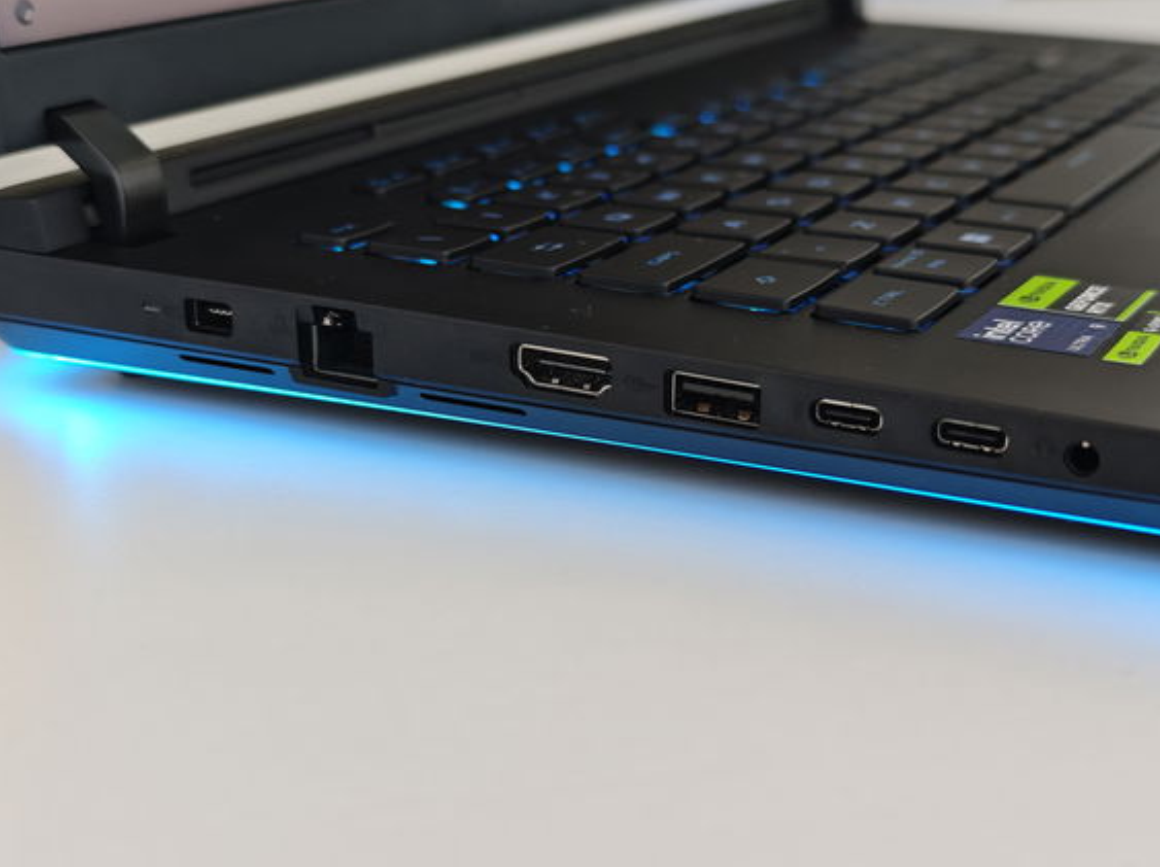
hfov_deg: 34.4
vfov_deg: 26.0
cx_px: 599
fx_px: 1875
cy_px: 392
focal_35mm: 56
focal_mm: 8.72
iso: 320
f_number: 1.63
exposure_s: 1/100
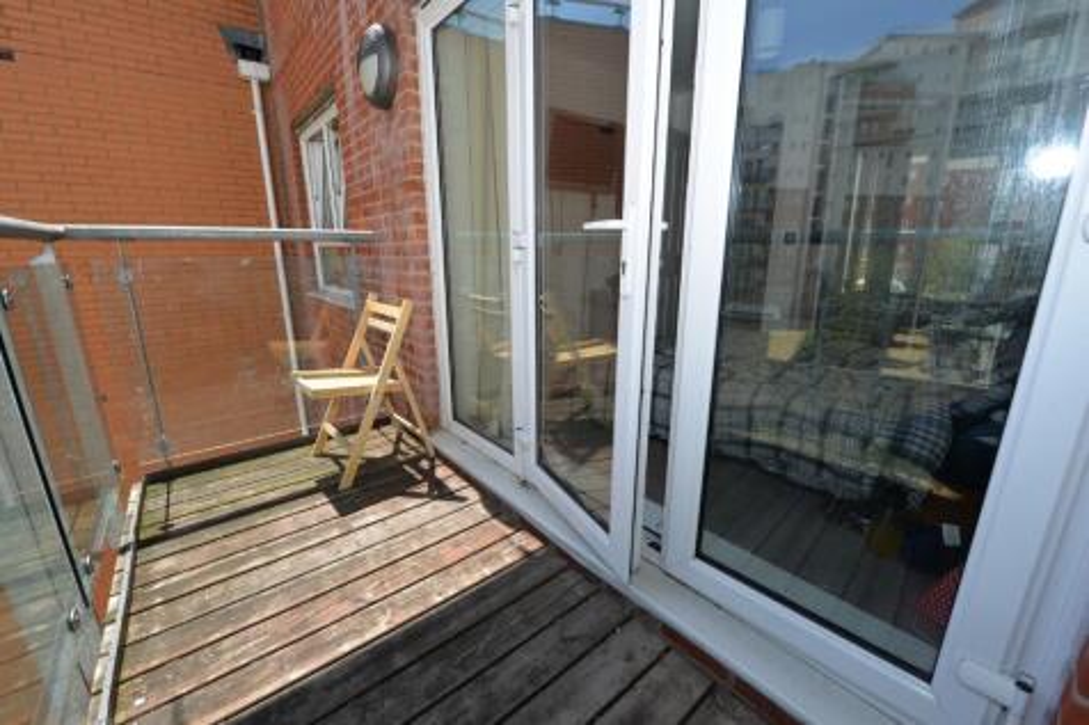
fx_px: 423
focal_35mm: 14
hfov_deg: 104.3
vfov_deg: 81.2
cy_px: 362
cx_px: 544
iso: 100
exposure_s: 1/200
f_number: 7.1
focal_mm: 14
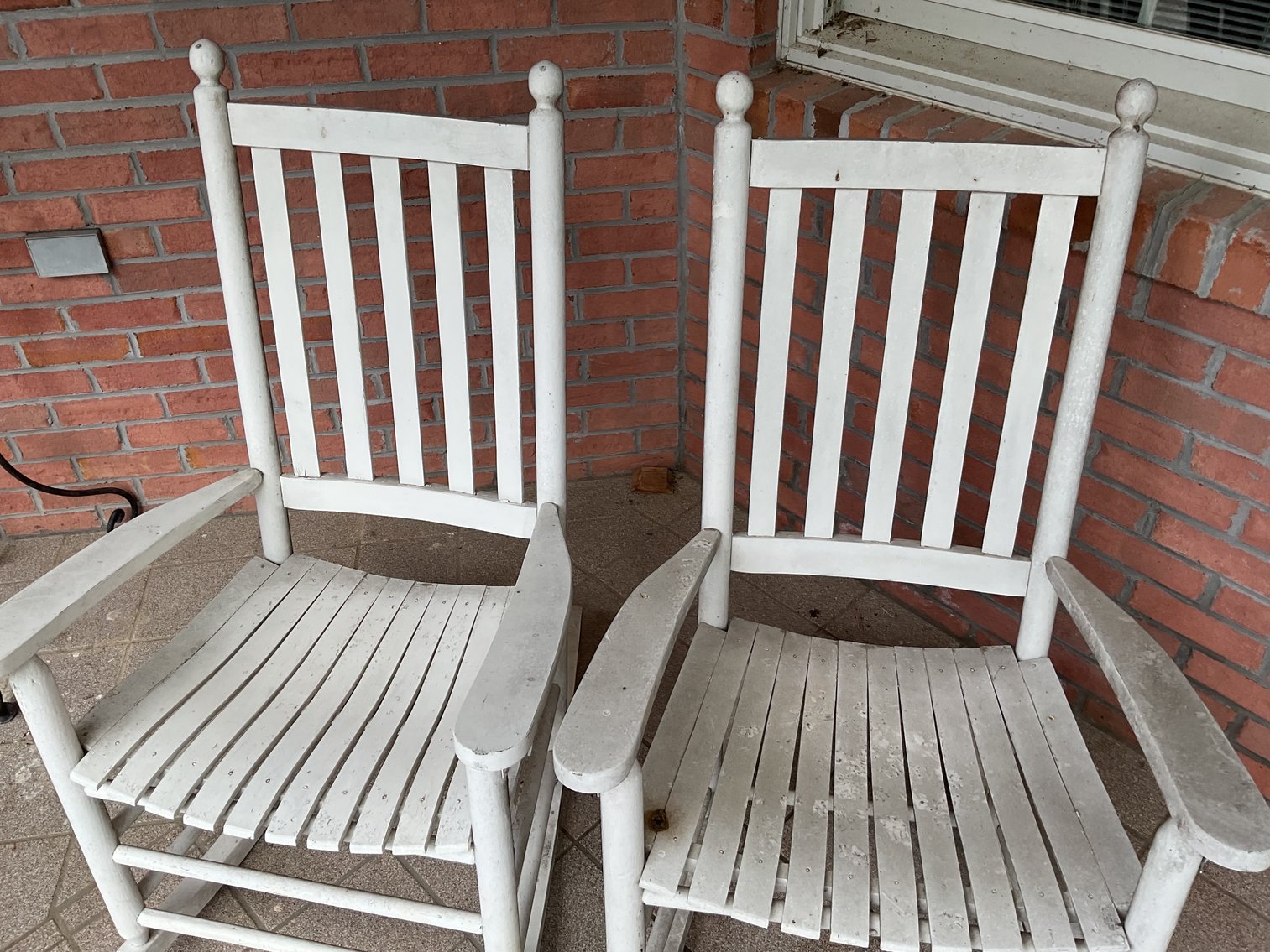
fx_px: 1064
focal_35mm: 29
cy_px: 476
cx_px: 635
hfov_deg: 61.7
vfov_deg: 48.2
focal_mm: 3
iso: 16
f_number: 1.8
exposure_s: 1/188
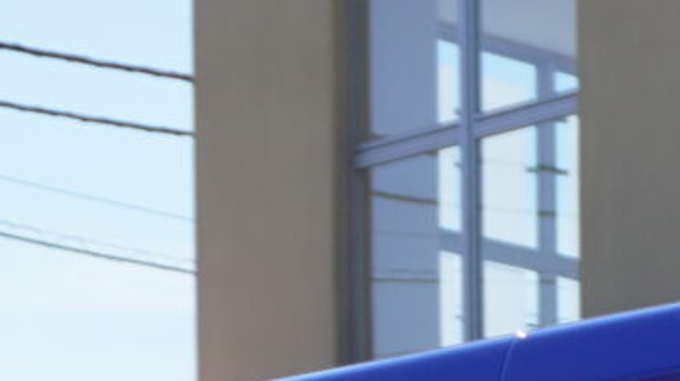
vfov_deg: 5.3
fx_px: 3838
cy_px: 1232
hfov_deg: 9.2
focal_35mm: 213
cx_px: 1560
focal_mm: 20
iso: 160
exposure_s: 1/1600
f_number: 4
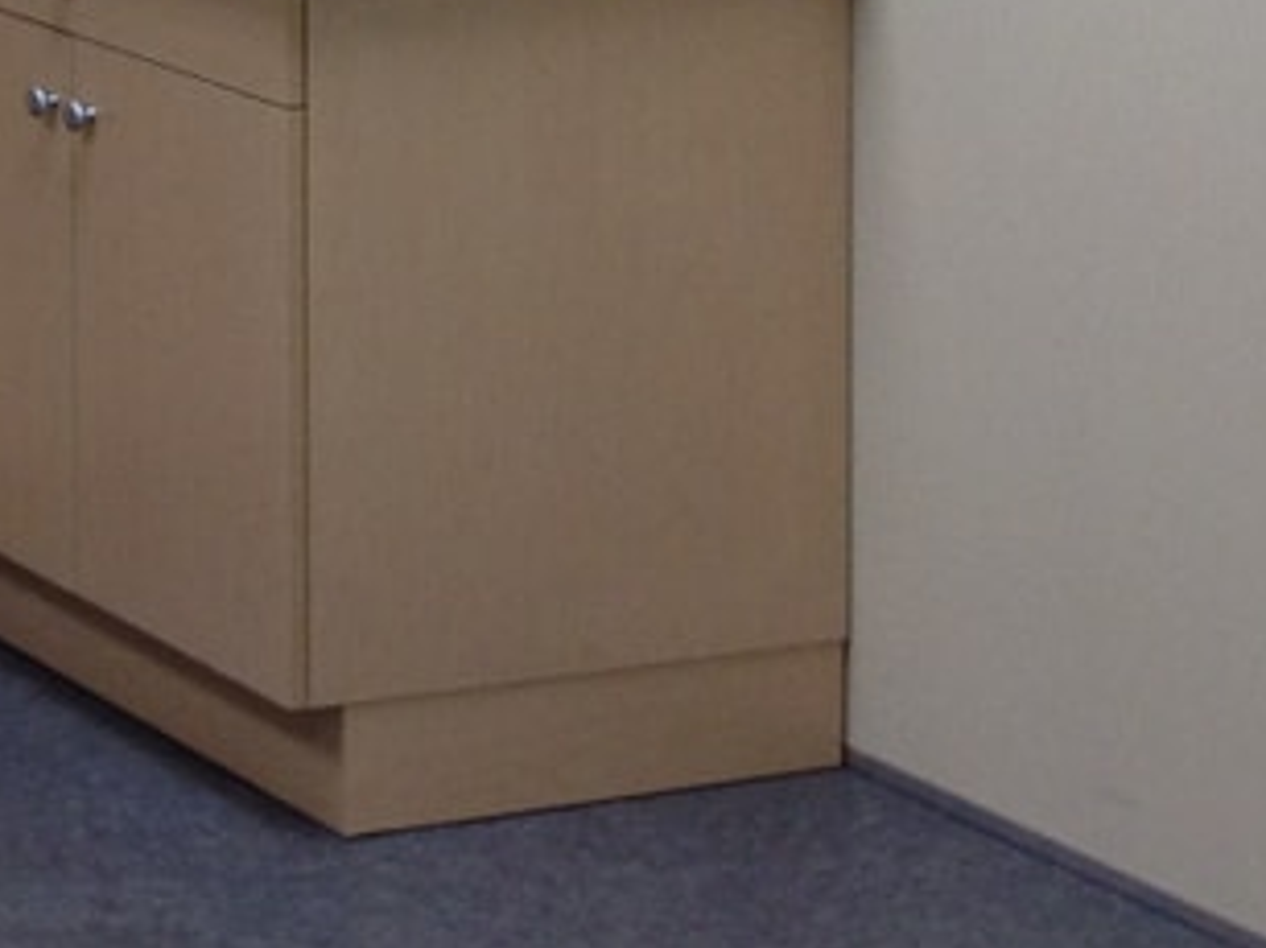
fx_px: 5557
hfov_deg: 12.1
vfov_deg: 9.3
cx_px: -852
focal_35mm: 152
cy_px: -767
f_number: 2.4
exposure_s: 1/60
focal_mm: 4.28
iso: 80
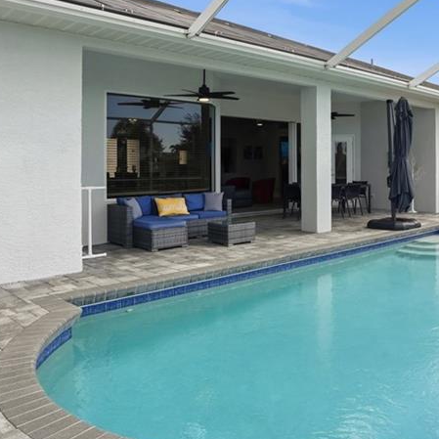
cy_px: 169
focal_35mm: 31
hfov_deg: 50.3
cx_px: 330
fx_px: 445
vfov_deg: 52.1
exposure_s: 1/8000
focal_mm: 16
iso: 400
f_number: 9
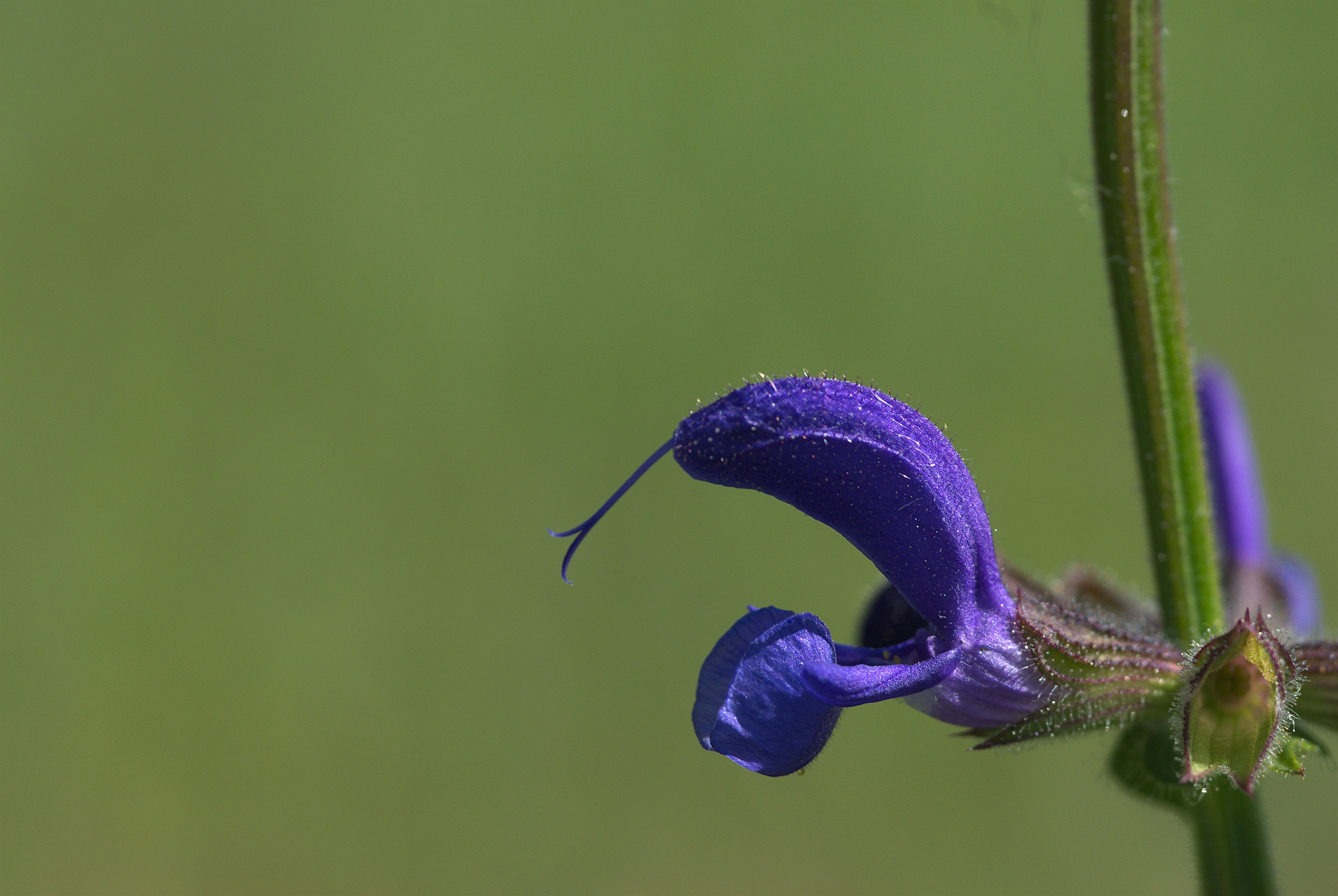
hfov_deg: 13.0
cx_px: 669
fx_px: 5860
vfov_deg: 8.7
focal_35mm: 158
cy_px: 448
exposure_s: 1/320
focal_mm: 105
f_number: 10
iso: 250
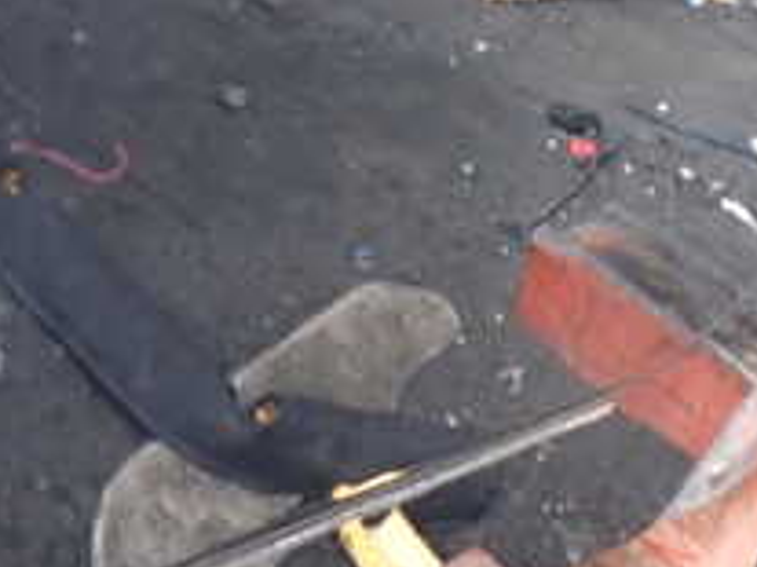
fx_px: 1901
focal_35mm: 87
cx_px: 143
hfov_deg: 22.2
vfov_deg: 16.6
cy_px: -4
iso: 400
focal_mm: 5.4
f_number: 2.3
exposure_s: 1/30
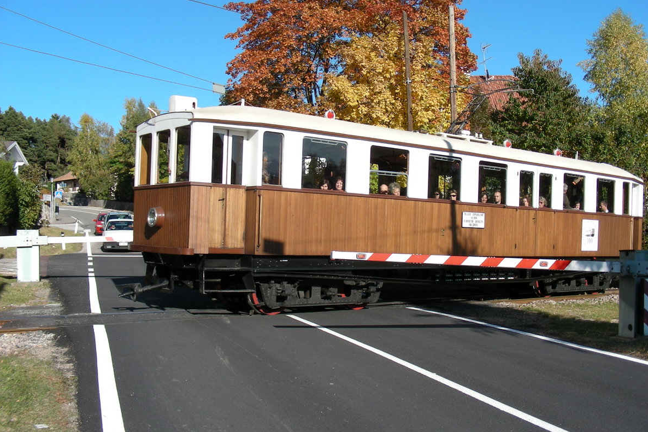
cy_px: 232
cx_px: 326
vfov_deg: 33.4
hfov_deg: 48.5
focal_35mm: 40
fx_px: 720
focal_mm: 6.3
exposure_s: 1/393
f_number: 4
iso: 50
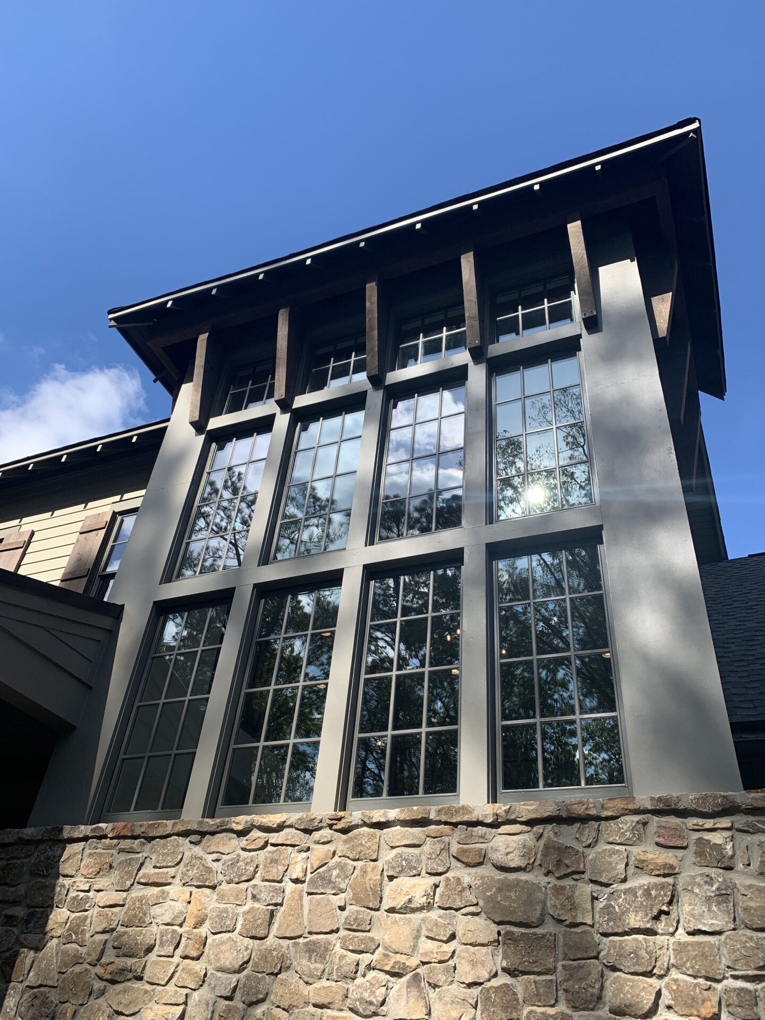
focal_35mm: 26
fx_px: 766
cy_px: 510
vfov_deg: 67.3
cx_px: 382
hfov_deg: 53.1
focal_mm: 4.25
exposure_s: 1/1250
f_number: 1.8
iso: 25
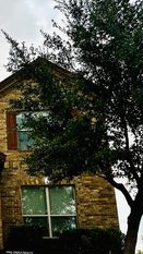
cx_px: -69
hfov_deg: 19.0
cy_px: 182
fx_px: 378
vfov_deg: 36.6
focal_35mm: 56
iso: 80
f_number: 1.78
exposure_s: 1/401
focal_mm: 6.86
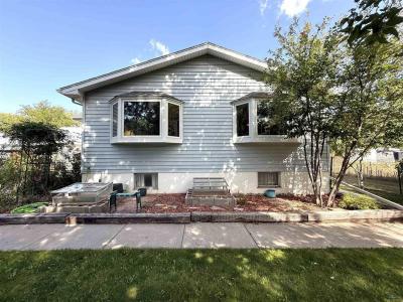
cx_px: 202
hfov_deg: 102.1
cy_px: 151
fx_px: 163
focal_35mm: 14
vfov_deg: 85.7
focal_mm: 2.22
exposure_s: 1/300
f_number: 2.2
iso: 50
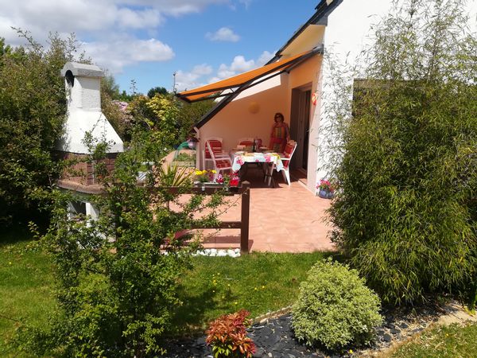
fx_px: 358
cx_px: 238
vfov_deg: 53.1
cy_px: 179
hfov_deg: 67.3
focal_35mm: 26
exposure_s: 1/1346
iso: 50
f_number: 2.2
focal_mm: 3.83
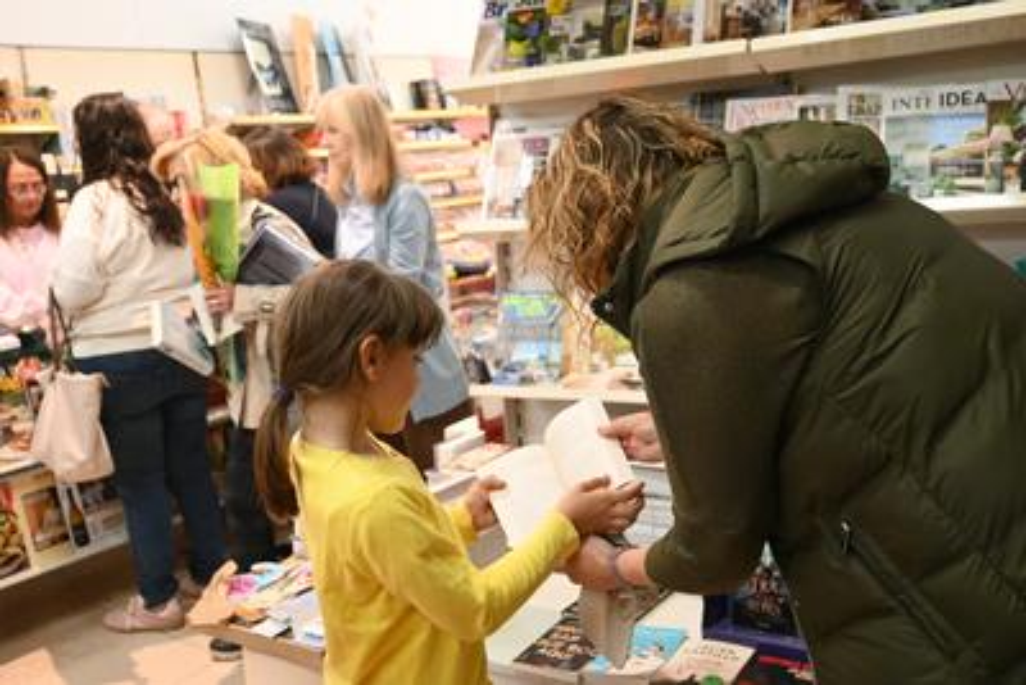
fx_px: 962
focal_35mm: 34
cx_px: 513
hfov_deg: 56.1
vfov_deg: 39.2
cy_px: 342
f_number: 4
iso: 2800
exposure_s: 1/125
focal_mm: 22.5
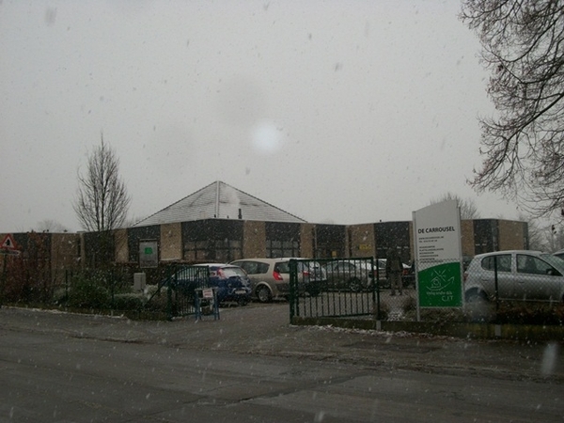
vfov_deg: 36.0
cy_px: 212
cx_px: 282
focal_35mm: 40
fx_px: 652
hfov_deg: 46.8
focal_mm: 7.1
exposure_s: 1/160
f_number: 3.2
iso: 154
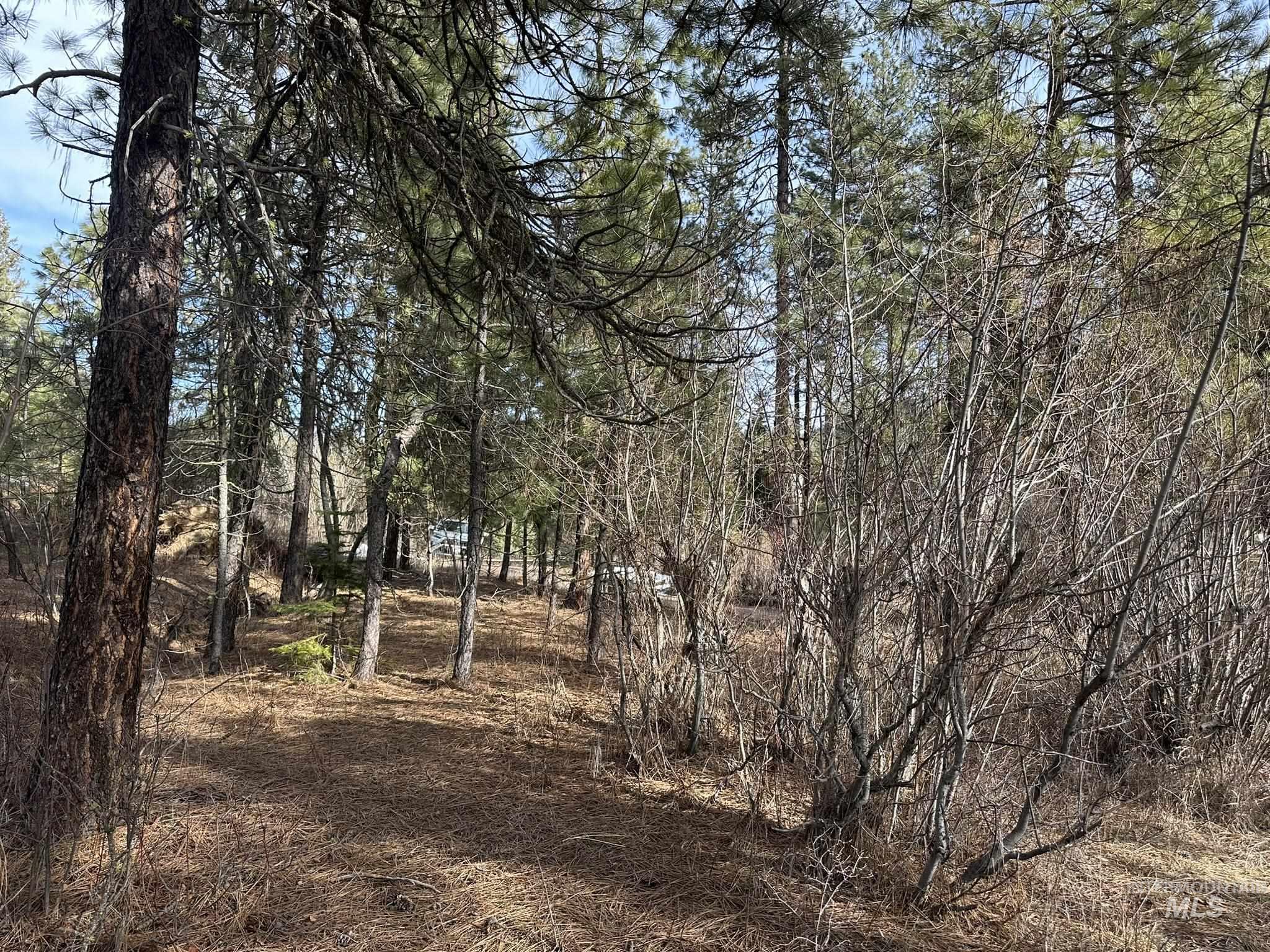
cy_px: 476
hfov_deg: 71.6
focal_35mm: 24
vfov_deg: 56.8
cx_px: 635
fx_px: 881
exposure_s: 1/714
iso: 80
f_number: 1.78
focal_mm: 6.86
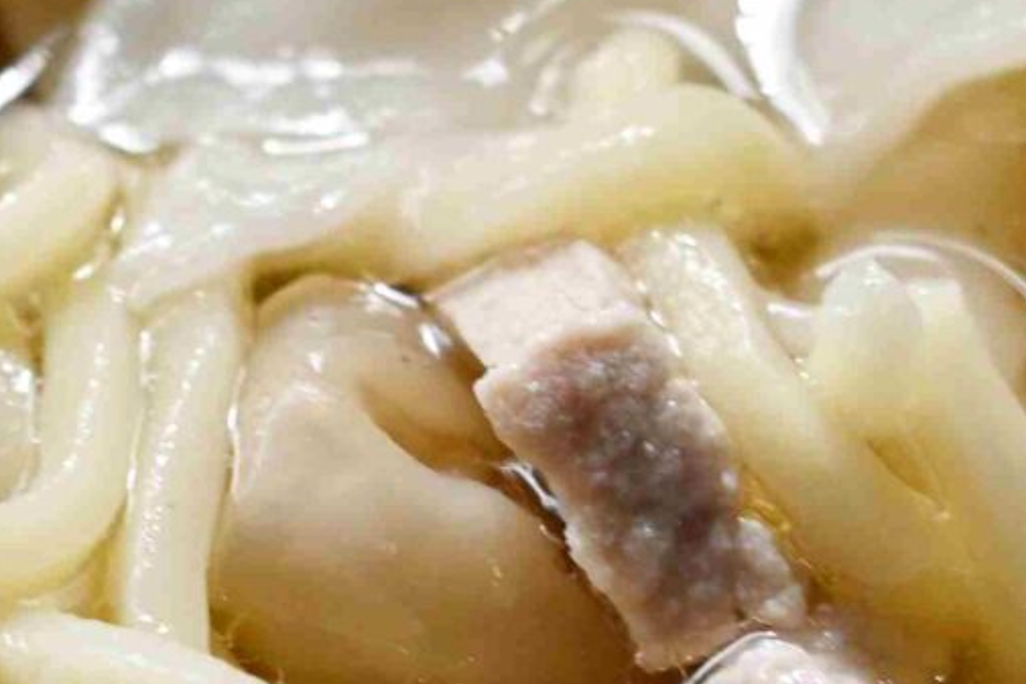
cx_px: -69
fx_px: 10832
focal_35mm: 380
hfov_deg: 5.4
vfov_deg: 3.6
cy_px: 370
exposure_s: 1/200
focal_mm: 50
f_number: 3.2
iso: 100
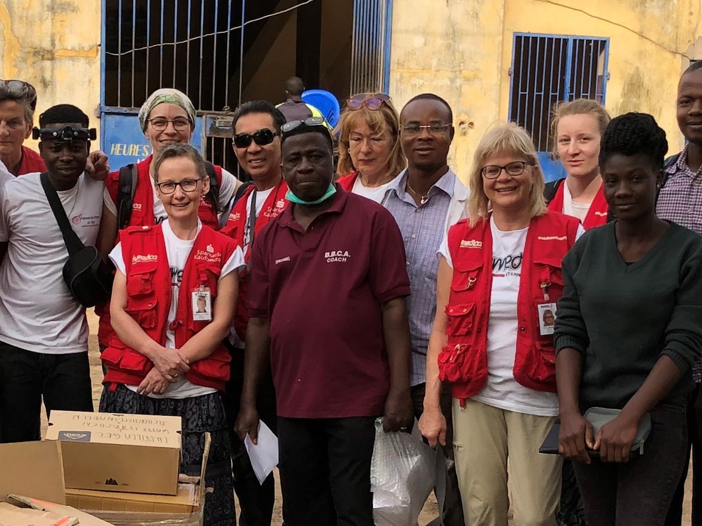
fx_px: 1723
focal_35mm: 85
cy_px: 406
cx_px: 217
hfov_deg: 22.9
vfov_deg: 17.2
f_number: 1.8
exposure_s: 1/827
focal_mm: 4
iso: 20
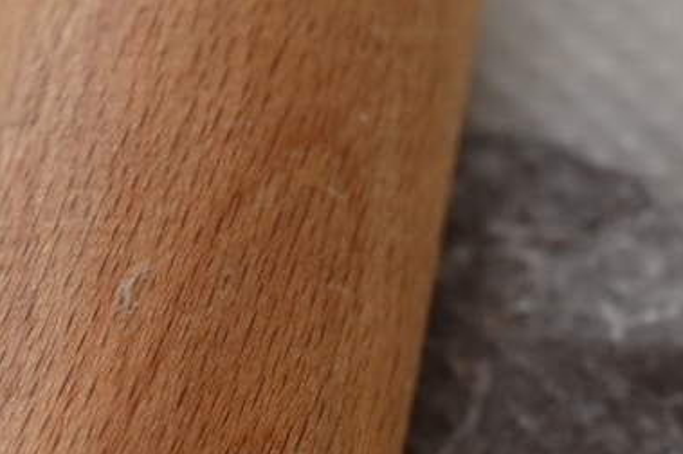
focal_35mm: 214
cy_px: 508
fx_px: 4056
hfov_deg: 9.6
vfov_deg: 6.4
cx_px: 274
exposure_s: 1/60
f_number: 4.5
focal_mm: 50
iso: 800
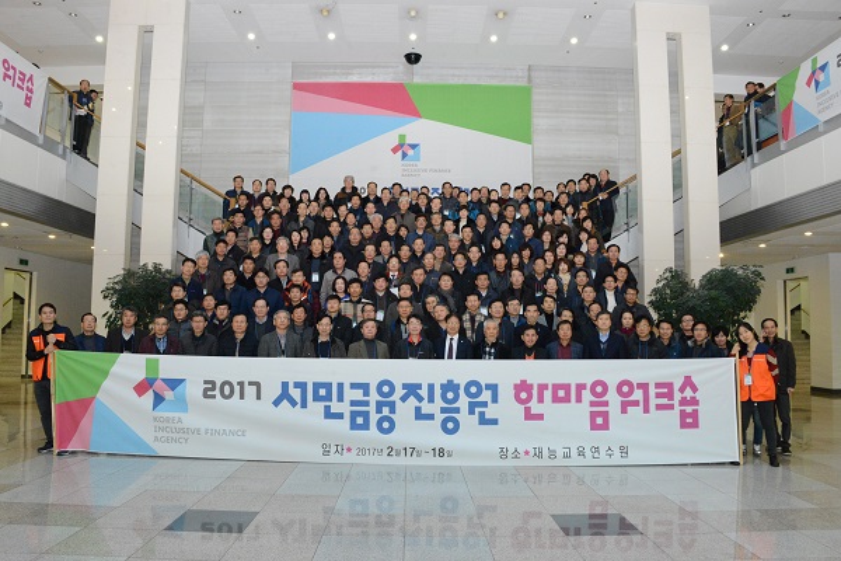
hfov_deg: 65.5
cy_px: 280
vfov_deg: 46.4
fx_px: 654
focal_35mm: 28
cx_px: 420
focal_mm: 28
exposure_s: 1/60
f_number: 10
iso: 6400
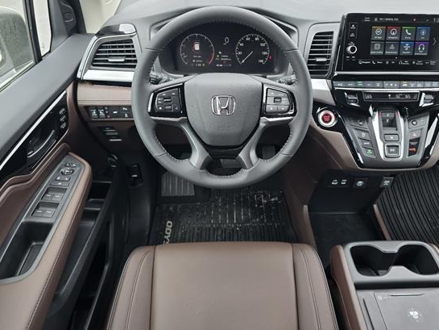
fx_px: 342
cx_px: 241
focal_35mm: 27
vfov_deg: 51.3
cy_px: 155
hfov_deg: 65.2
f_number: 1.7
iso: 40
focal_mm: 6.3
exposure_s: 1/182
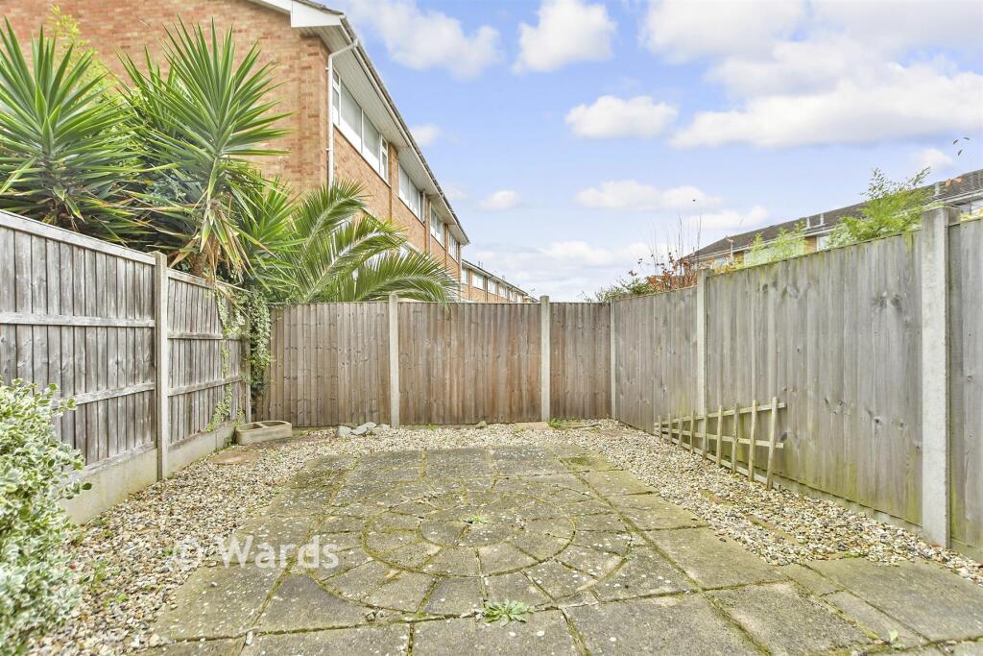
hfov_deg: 100.4
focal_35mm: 15
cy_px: 328
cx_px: 492
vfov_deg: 77.3
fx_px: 410
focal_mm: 10
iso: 500
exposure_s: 1/125
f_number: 5.6
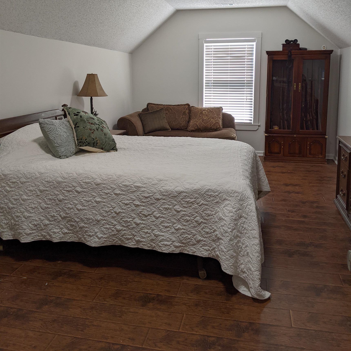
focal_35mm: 32
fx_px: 367
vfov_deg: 50.2
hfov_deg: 51.1
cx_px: 176
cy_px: 118
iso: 88
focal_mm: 4.44
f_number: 1.8
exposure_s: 1/120
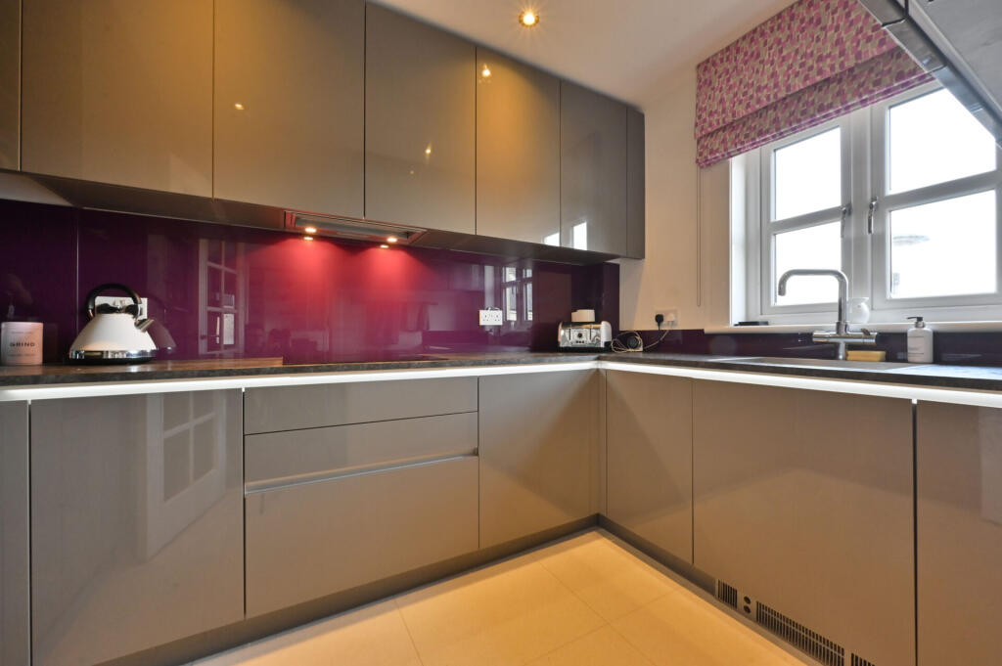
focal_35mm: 14
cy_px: 333
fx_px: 389
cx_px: 501
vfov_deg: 81.1
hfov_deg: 104.3
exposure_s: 1/25
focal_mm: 14
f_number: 13
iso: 2500
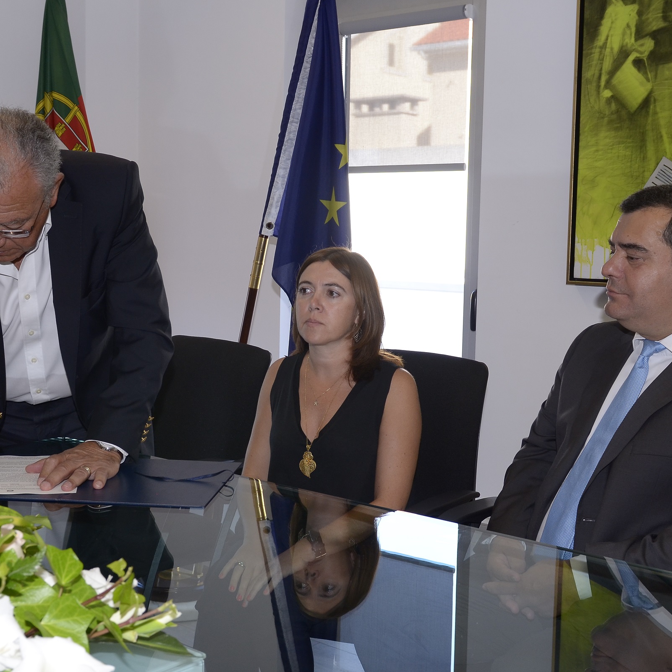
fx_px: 1032
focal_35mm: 47
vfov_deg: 36.1
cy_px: 334
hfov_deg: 36.0
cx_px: 295
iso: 500
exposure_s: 1/160
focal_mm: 24
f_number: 5.6
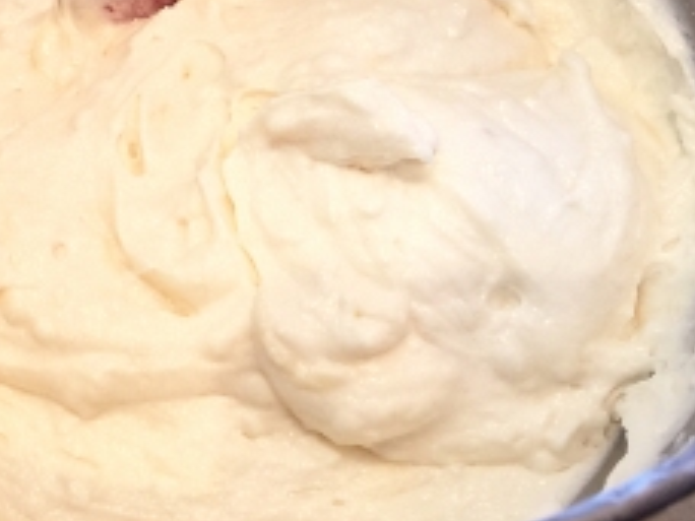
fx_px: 1225
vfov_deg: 23.5
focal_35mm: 61
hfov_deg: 31.3
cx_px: 207
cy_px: 73
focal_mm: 4.15
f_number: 2.2
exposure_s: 1/30
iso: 50
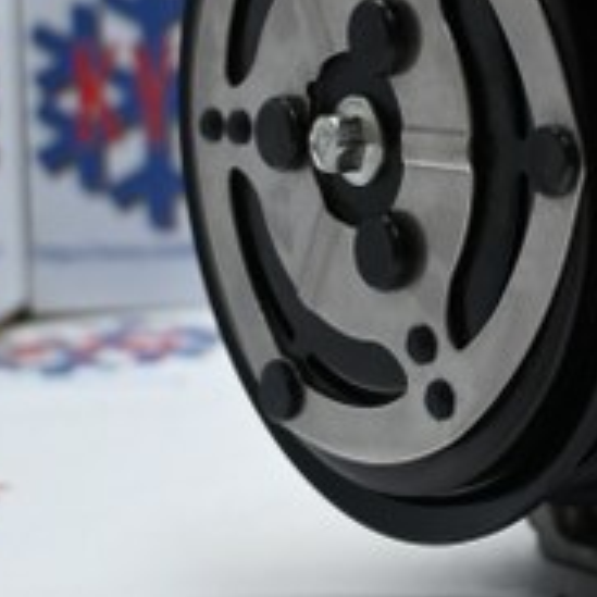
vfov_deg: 16.5
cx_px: 825
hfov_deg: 15.7
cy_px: 62
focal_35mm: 104
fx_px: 2037
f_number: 4.2
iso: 1400
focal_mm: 25
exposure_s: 1/125
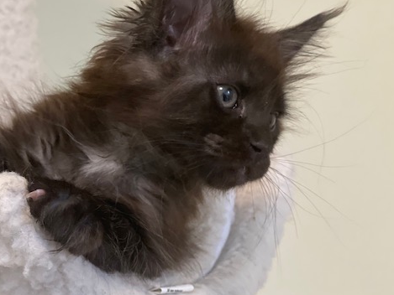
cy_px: 105
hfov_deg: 27.2
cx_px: 129
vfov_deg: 20.7
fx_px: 808
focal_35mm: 71
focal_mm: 6
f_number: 2
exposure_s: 1/40
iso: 400
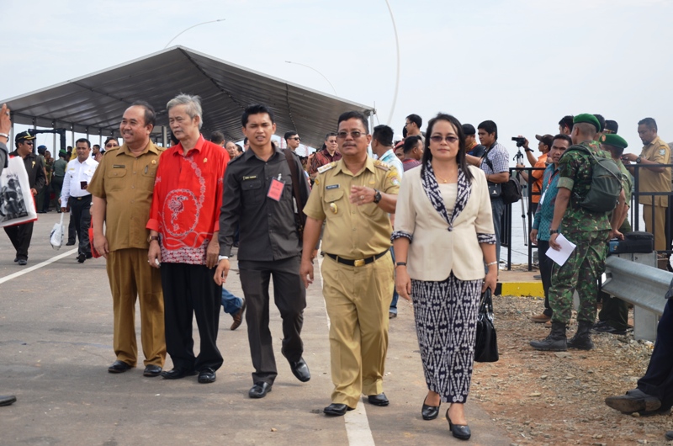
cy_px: 223
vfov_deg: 22.5
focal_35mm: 60
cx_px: 336
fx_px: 1119
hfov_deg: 33.5
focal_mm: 40
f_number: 5.6
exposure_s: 1/250
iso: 100
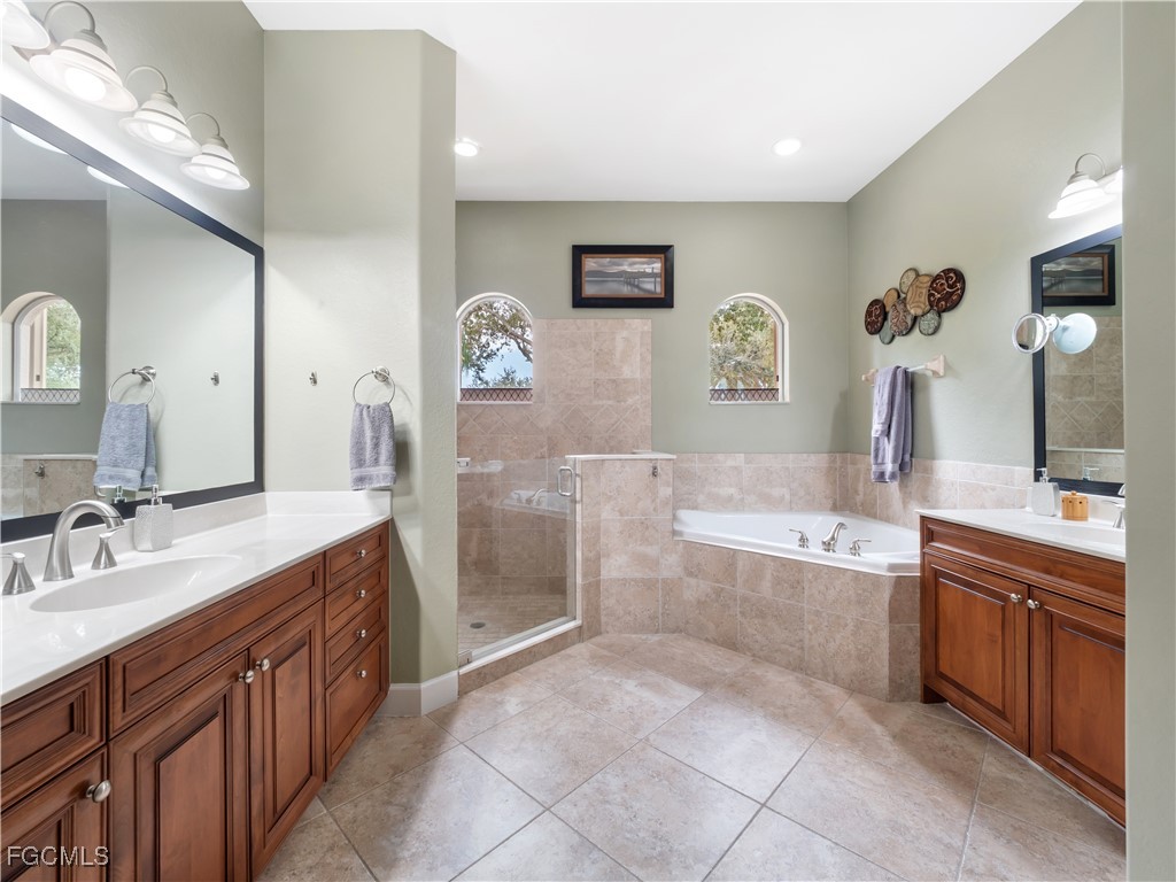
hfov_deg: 102.1
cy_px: 441
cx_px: 588
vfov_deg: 85.7
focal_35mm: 14
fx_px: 476
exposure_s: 1/3
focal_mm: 7
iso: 200
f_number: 7.1
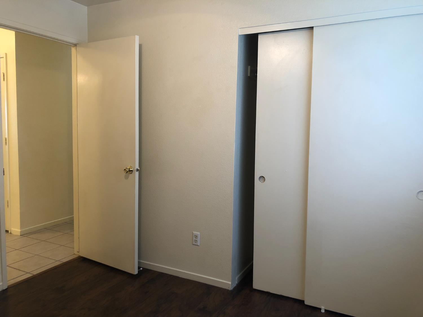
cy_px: 158
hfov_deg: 63.4
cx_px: 212
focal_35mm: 28
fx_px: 342
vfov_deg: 49.7
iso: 40
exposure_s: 1/17
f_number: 1.8
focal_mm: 3.99
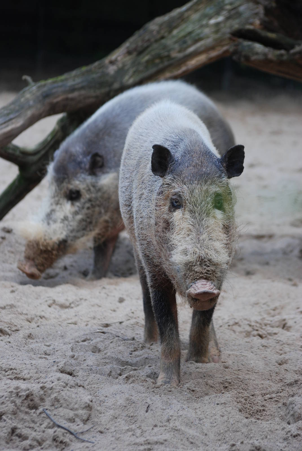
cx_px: 151
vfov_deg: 10.1
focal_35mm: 202
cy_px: 226
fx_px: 2541
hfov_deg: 6.8
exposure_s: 1/125
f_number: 4.5
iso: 200
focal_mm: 135
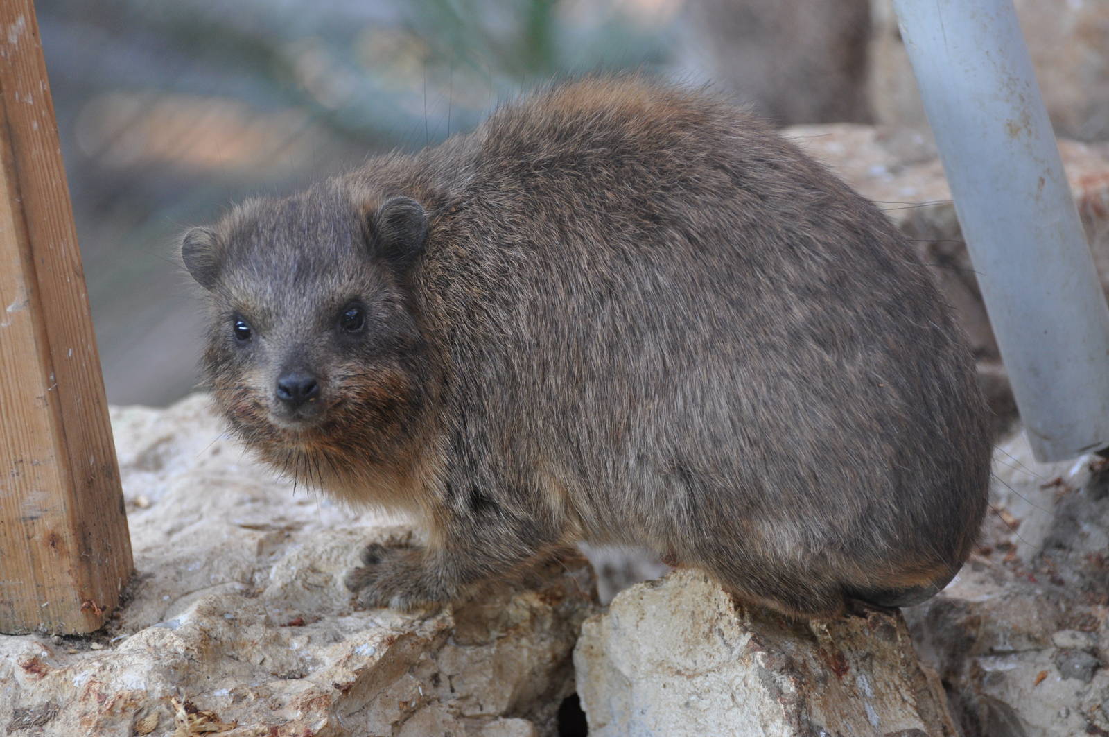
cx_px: 554
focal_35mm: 188
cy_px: 368
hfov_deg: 11.0
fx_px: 5769
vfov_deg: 7.3
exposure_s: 1/250
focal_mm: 125
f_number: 4.8
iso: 720
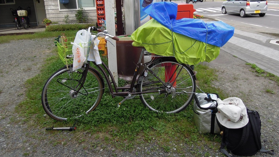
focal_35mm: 27
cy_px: 53
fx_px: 200
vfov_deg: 42.4
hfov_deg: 69.8
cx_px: 141
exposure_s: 1/800
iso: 160
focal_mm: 4.3
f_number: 2.8
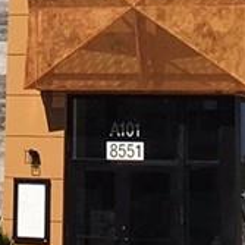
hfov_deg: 7.1
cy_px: -409
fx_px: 1962
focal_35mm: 245
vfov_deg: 6.7
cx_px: -100
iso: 25
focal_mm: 4.15
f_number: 2.2
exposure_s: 1/2959
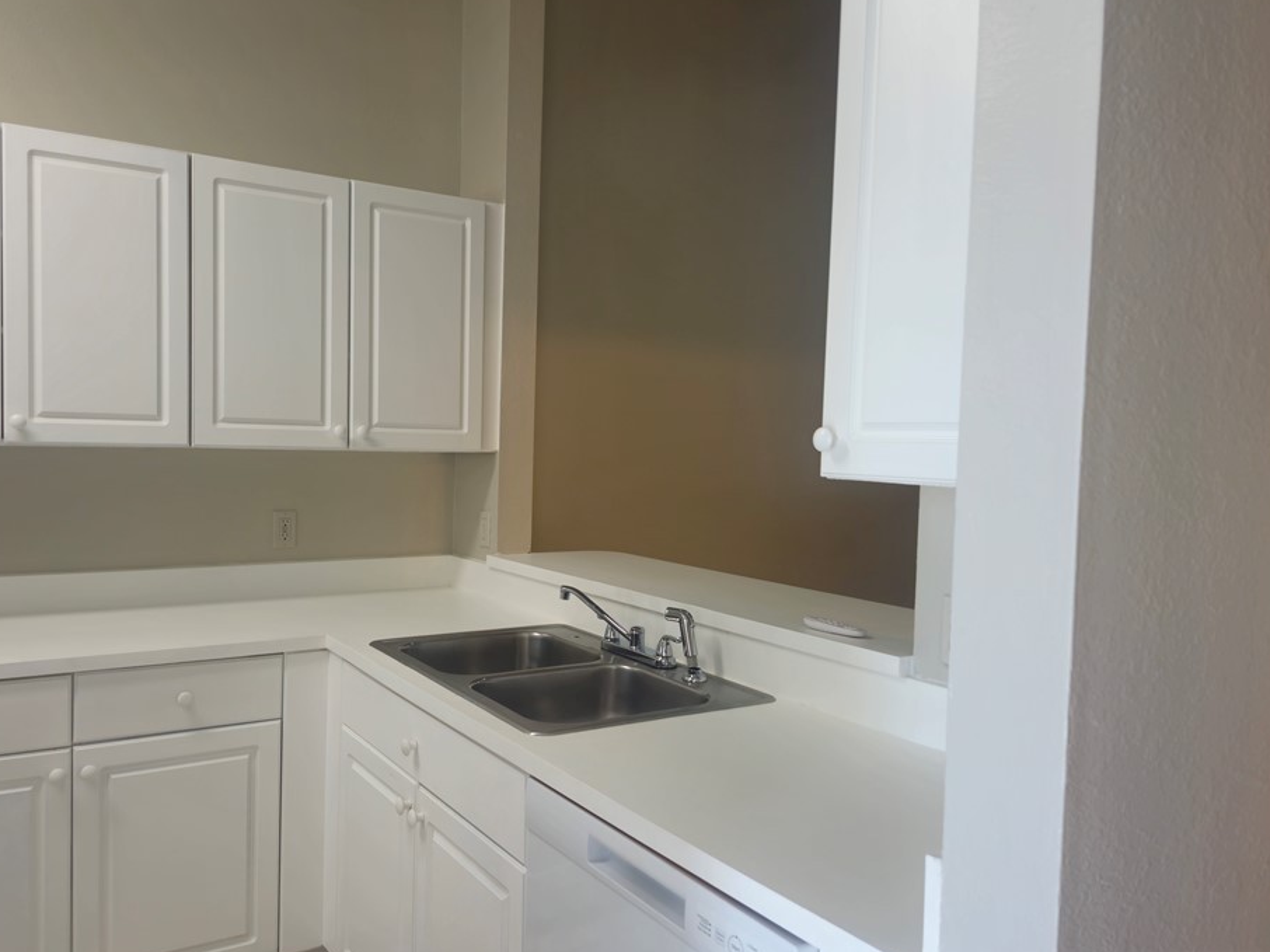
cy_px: 498
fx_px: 954
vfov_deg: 53.0
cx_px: 565
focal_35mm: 26
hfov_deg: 67.1
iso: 64
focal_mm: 5.54
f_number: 1.8
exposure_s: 1/60
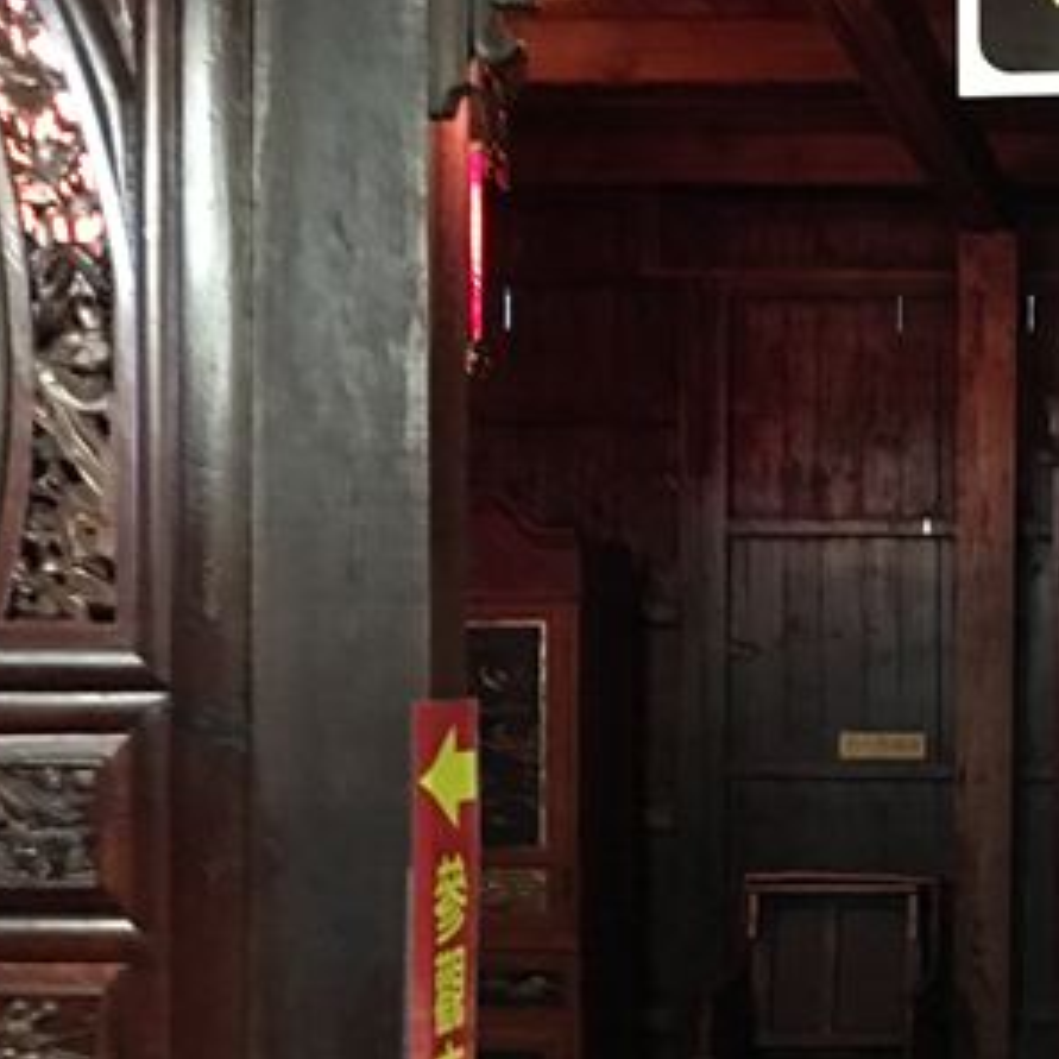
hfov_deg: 23.6
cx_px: 1145
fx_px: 2388
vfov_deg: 24.9
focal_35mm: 69
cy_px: 653
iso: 250
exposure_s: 1/4
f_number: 2.2
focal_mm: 4.15
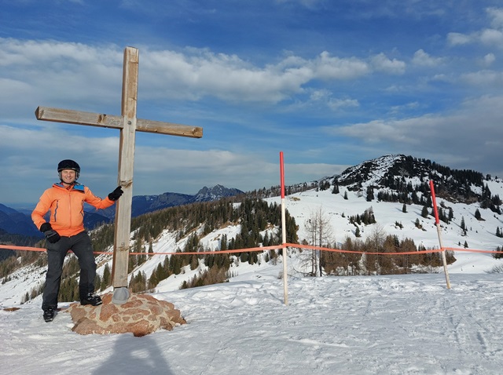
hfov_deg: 69.5
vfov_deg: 54.8
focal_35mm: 25
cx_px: 252
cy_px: 188
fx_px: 363
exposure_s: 1/2000
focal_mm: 5.23
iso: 25
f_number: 1.8
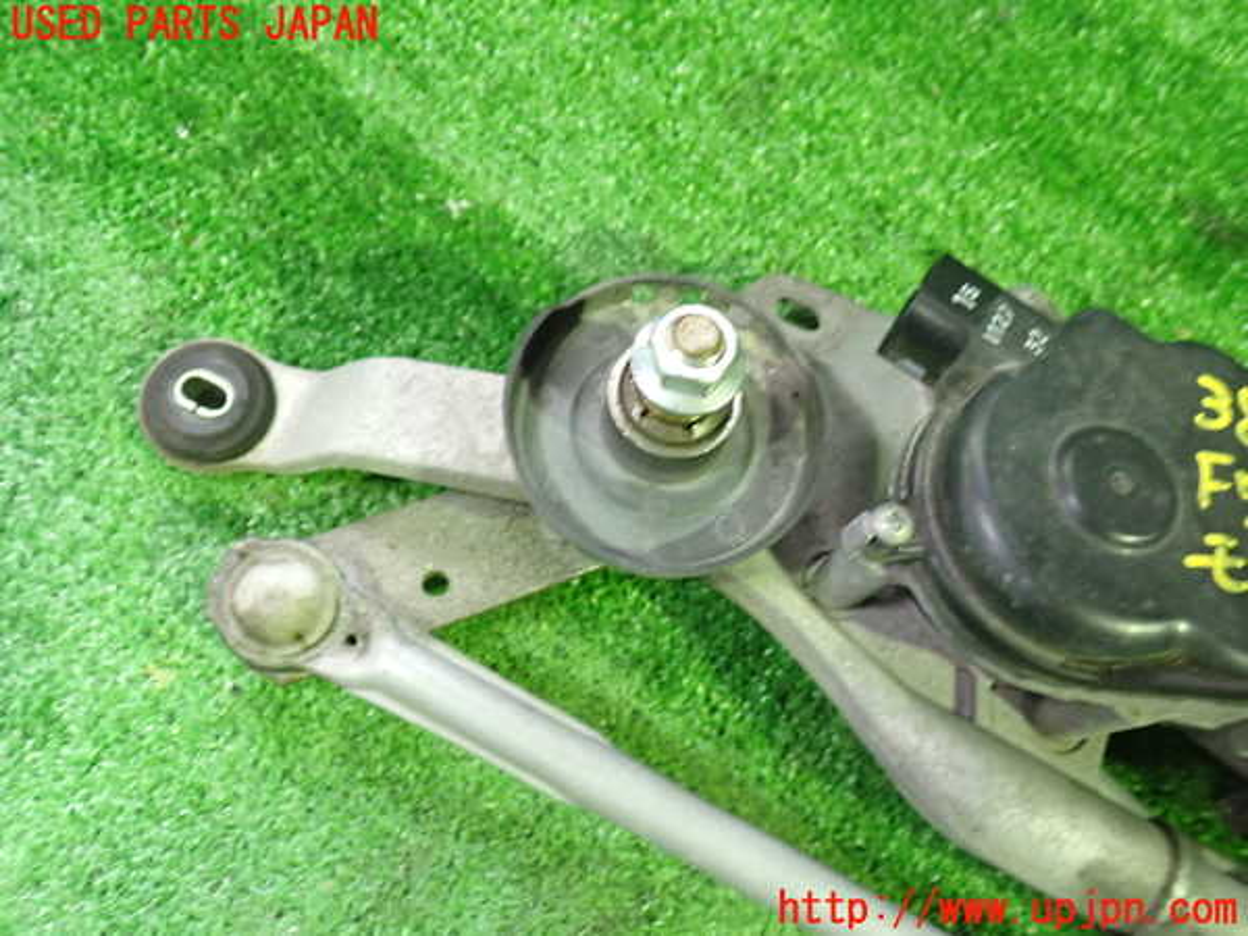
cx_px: 624
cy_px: 468
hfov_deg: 60.0
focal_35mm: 30
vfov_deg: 46.8
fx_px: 1082
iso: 640
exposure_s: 1/30
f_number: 2.3
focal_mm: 5.4
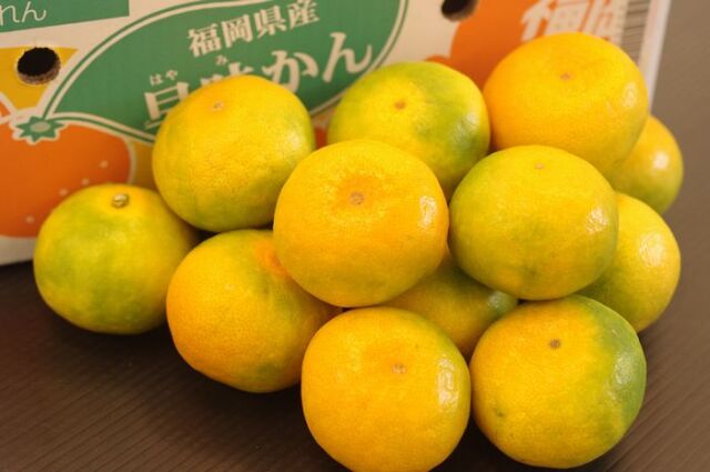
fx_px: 1477
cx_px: 355
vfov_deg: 18.1
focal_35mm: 75
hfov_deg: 27.0
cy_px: 236
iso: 800
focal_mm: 50
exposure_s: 1/100
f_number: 4
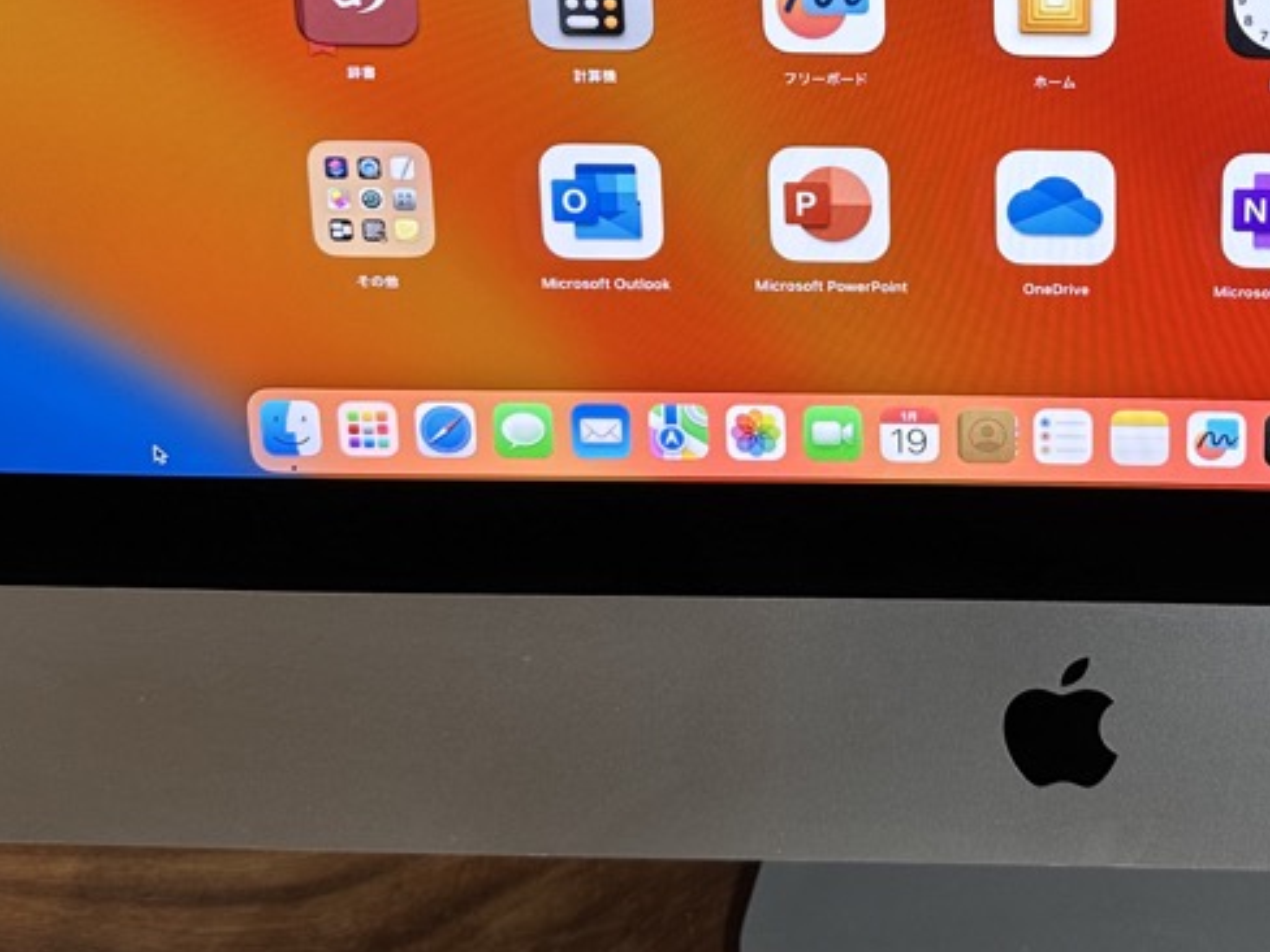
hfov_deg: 29.4
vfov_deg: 22.6
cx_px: 1161
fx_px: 2311
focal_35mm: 63
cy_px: 62
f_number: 1.78
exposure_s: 1/100
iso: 80
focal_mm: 6.86
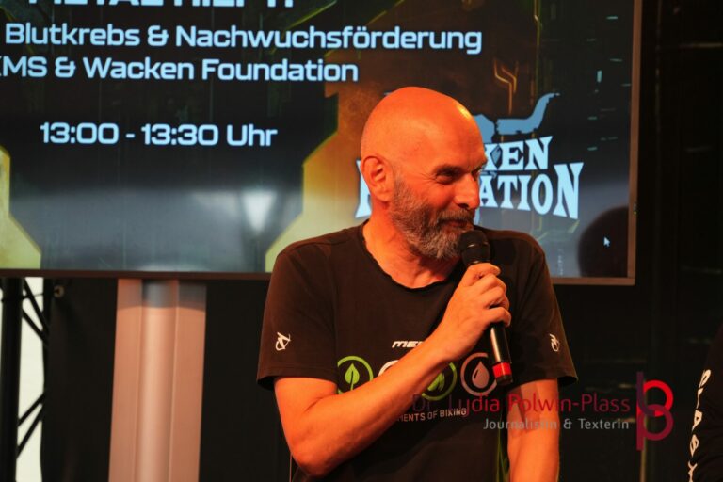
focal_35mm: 194
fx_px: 3886
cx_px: 362
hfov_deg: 10.6
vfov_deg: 7.1
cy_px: 241
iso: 1250
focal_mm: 129
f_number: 5.6
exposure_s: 1/200
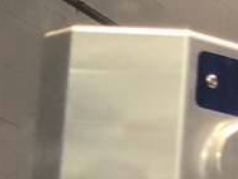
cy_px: 343
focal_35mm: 283
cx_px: 624
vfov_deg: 5.2
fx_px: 1946
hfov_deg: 6.6
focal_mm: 6
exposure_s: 1/60
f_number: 2.4
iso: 80
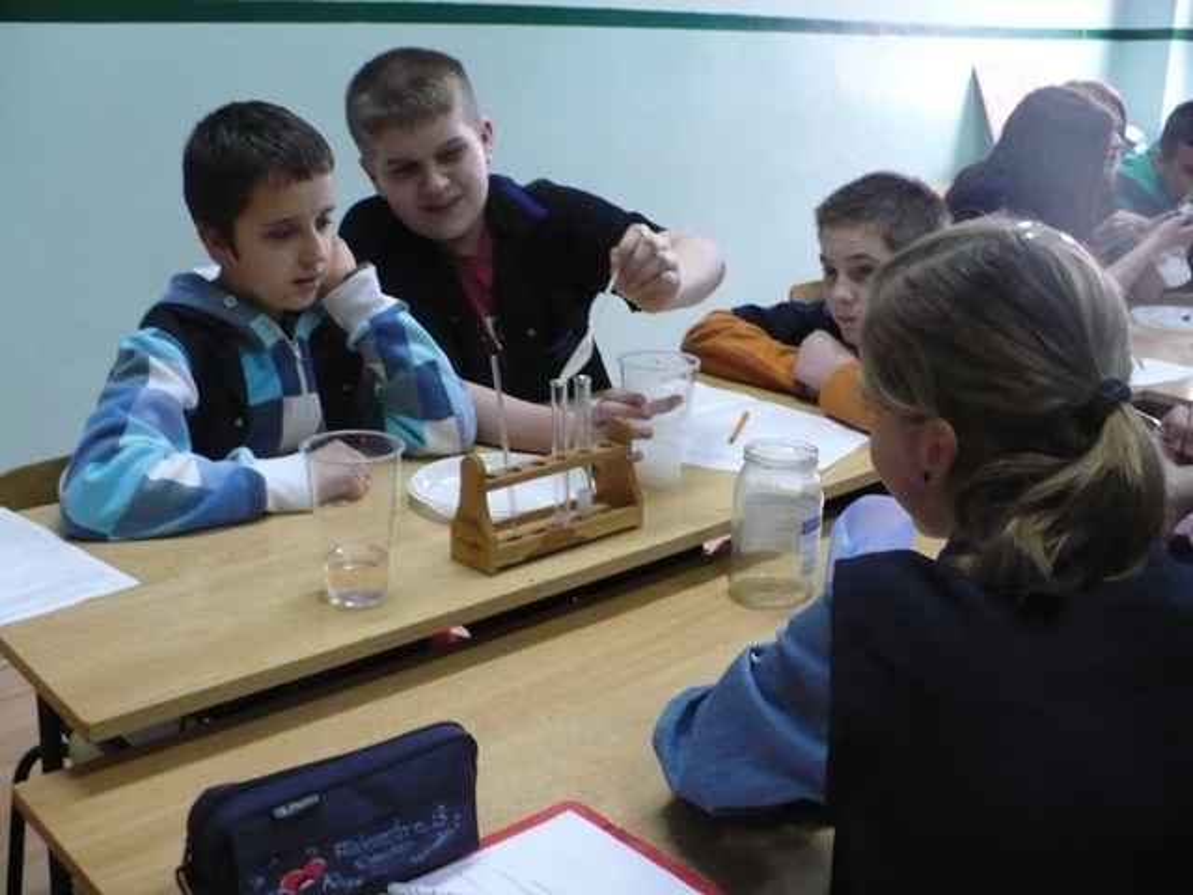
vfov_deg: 38.7
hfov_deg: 50.1
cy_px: 448
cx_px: 596
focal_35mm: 37
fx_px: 1275
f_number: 2.8
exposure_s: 1/50
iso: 400
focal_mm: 6.1
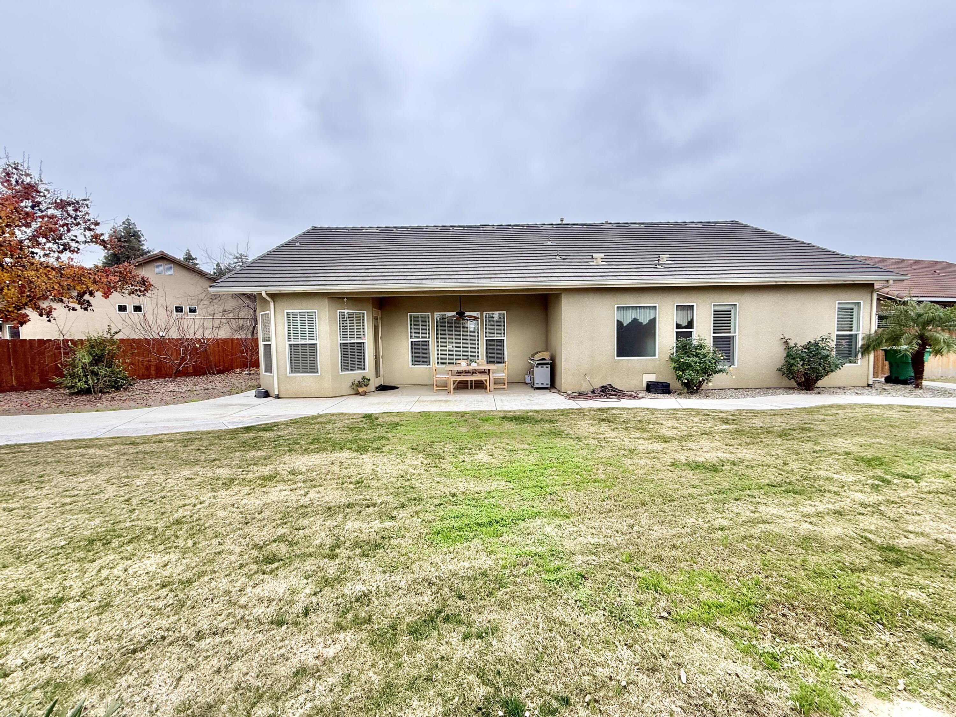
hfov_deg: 102.1
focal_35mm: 14
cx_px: 478
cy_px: 358
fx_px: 387
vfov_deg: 85.7
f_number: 2.2
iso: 50
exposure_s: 1/220
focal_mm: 2.22
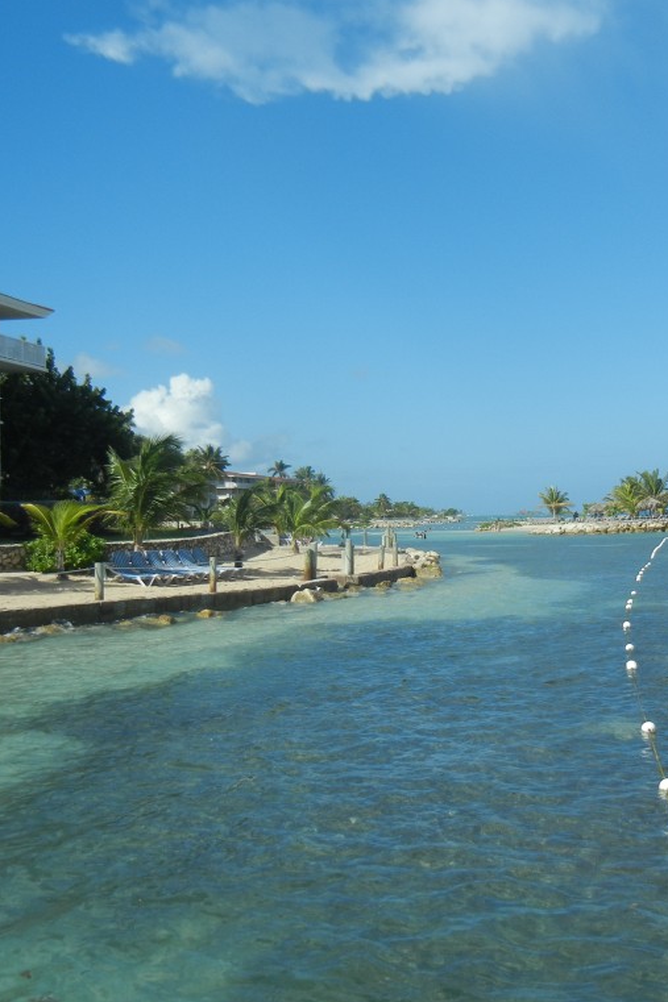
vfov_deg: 46.4
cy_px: 498
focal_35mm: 42
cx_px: 453
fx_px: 1169
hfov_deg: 31.6
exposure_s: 1/532
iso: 160
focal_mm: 5.4
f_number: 7
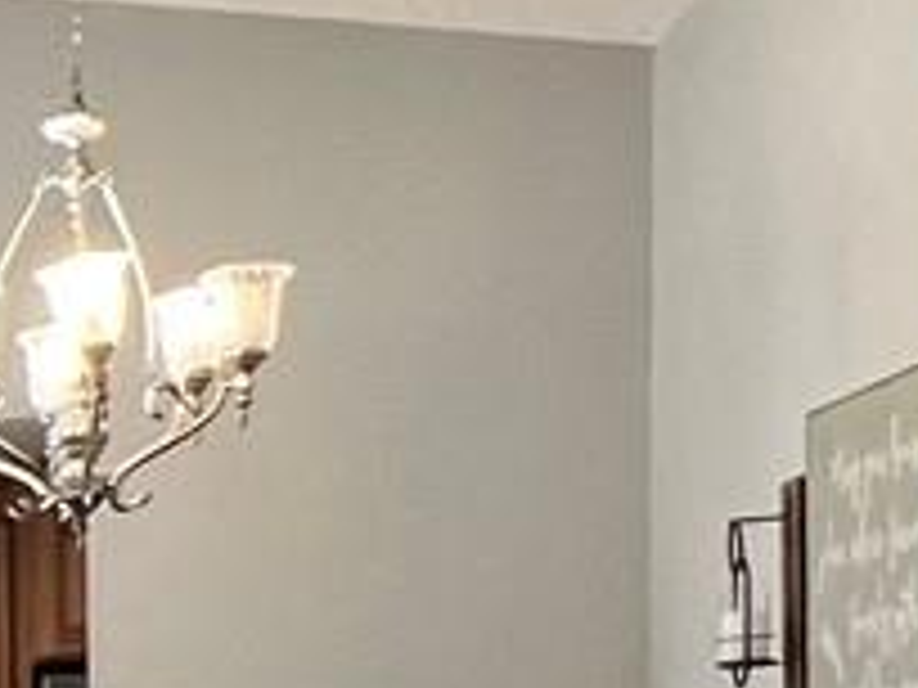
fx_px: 2705
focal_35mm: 102
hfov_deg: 15.2
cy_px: 1133
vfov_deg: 13.4
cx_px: -963
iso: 160
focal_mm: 1.57
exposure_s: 1/60
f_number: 1.8
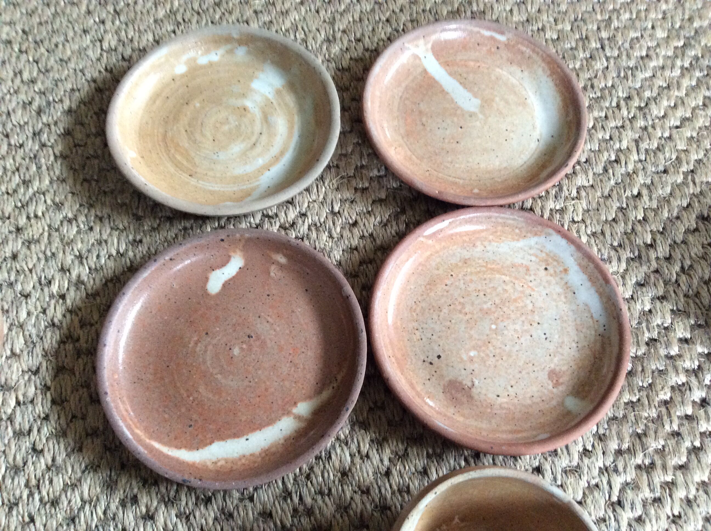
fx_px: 656
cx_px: 356
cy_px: 266
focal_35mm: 32
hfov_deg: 56.9
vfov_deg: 44.1
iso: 320
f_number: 2.4
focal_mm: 3.3
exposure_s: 1/17
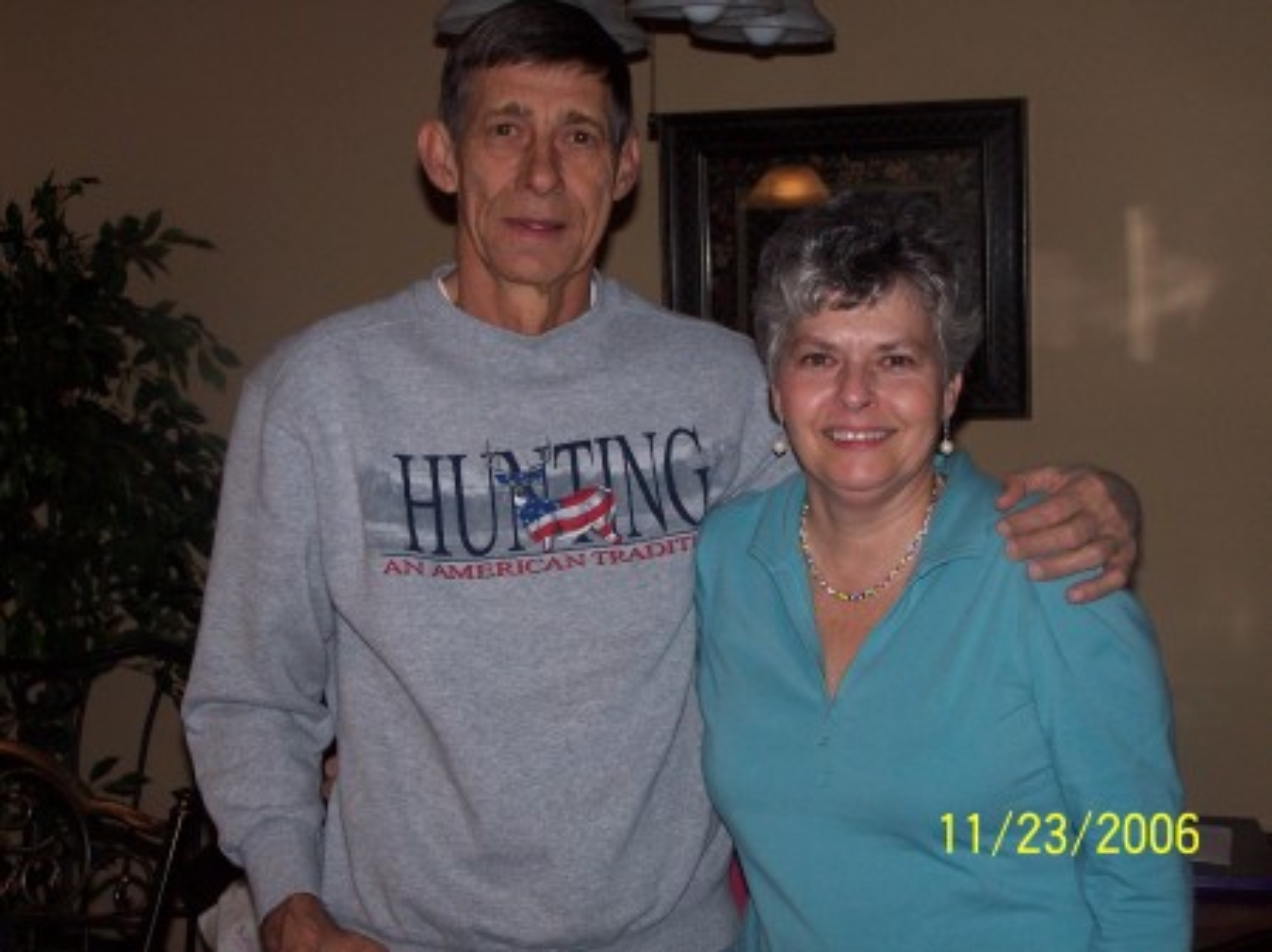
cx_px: 636
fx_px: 2461
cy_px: 476
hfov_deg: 29.0
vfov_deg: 21.9
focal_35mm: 67
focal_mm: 11.1
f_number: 3.2
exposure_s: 1/60
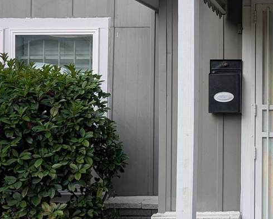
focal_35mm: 61
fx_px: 493
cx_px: 279
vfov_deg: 25.0
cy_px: 107
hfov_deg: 28.8
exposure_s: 1/235
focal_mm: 6.9
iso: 22
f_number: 1.68
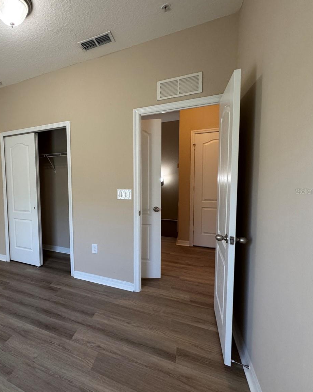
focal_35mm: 19
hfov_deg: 63.7
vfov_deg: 83.3
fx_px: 220
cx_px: 56
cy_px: 191
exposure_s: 1/120
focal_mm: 2.22
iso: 200
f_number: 2.2
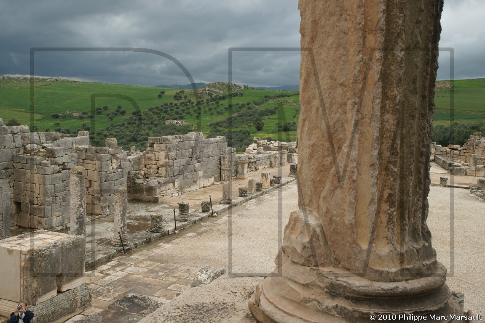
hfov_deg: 54.4
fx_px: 472
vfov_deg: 37.9
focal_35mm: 35
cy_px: 162
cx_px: 242
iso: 100
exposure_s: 1/125
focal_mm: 35
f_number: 9
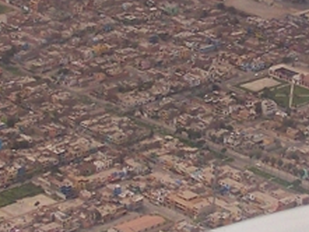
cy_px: 99
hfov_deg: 11.0
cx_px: 250
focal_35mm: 179
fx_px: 1599
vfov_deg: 8.3
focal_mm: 5.85
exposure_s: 1/640
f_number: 4
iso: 64
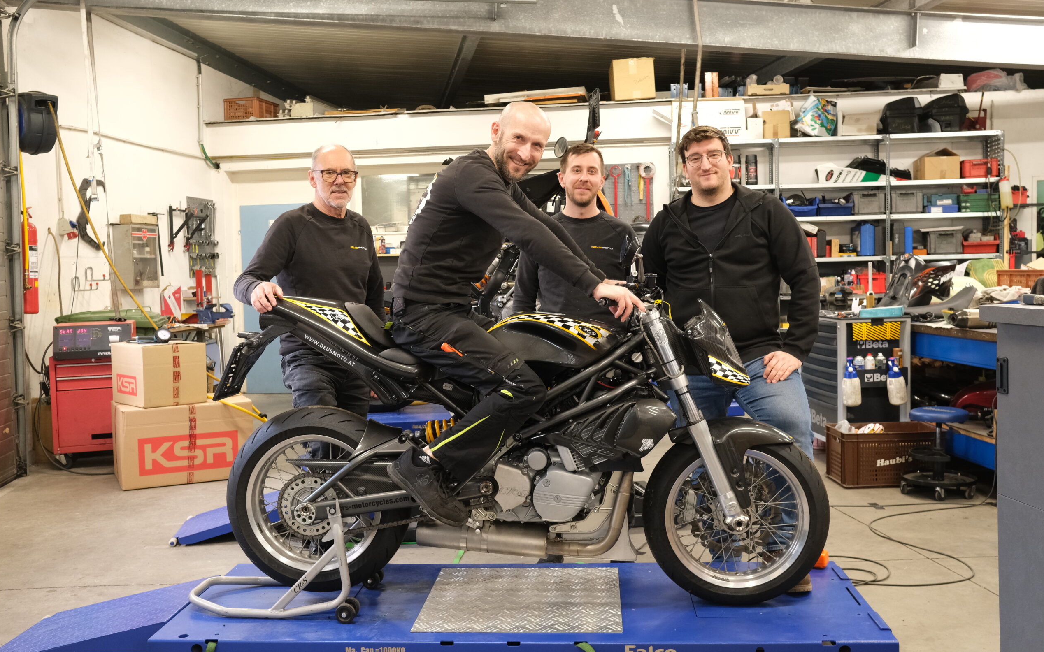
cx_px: 521
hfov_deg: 54.0
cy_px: 321
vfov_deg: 35.3
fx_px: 1024
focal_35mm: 36
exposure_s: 1/30
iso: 1600
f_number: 5.6
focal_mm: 23
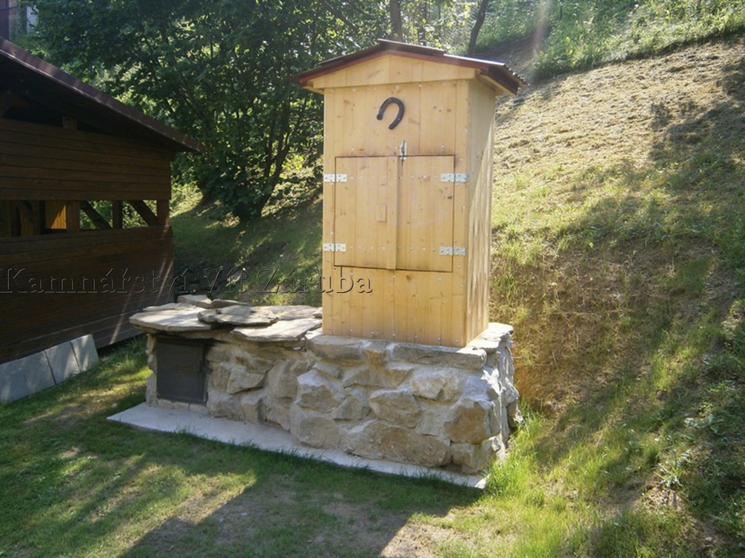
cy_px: 279
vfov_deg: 45.4
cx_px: 372
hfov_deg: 58.4
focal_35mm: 31
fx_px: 667
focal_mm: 5.5
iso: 80
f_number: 2.9
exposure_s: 1/250
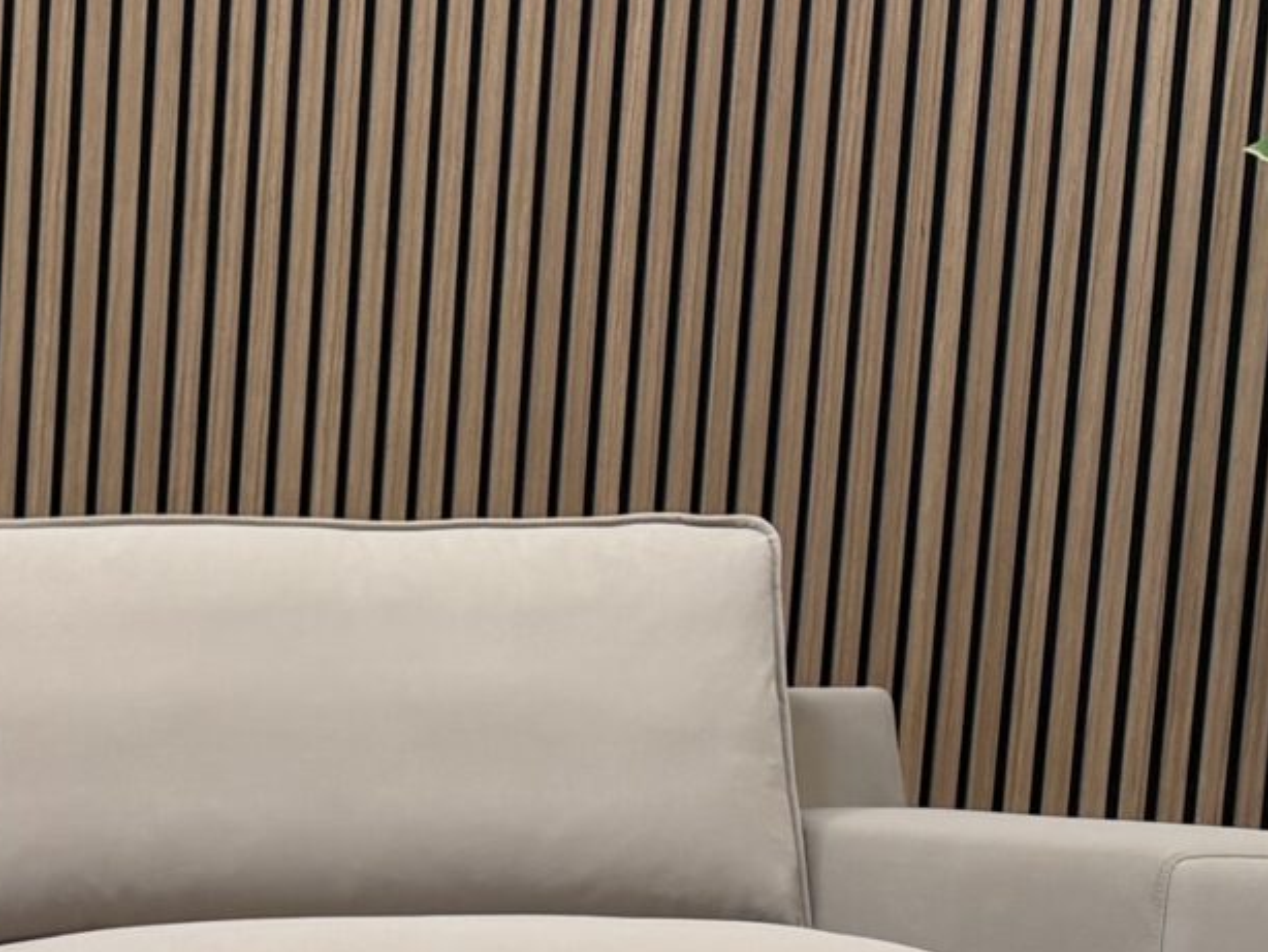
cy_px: 1320
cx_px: -890
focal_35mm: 100
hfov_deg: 16.8
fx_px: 3664
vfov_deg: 14.1
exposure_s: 1/121
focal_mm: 6.76
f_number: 1.78
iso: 125
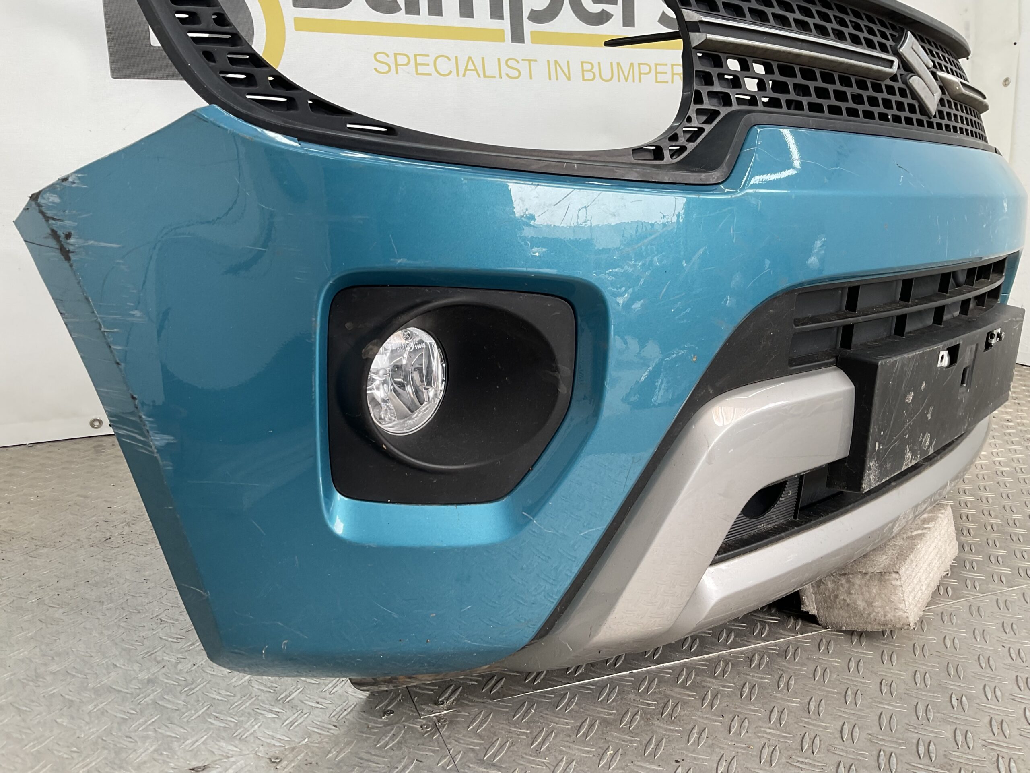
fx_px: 863
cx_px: 515
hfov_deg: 61.7
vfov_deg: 48.2
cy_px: 386
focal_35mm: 29
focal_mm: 3
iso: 20
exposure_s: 1/120
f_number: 1.8
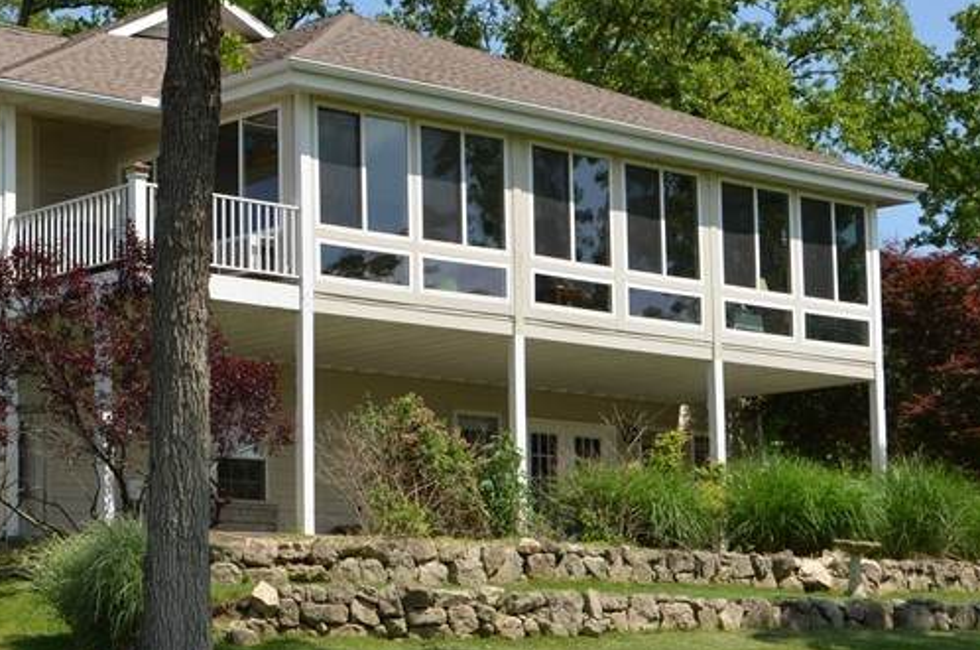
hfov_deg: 21.3
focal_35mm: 95
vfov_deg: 14.3
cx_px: 253
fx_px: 2584
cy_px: 411
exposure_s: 1/200
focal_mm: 29
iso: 100
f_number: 9
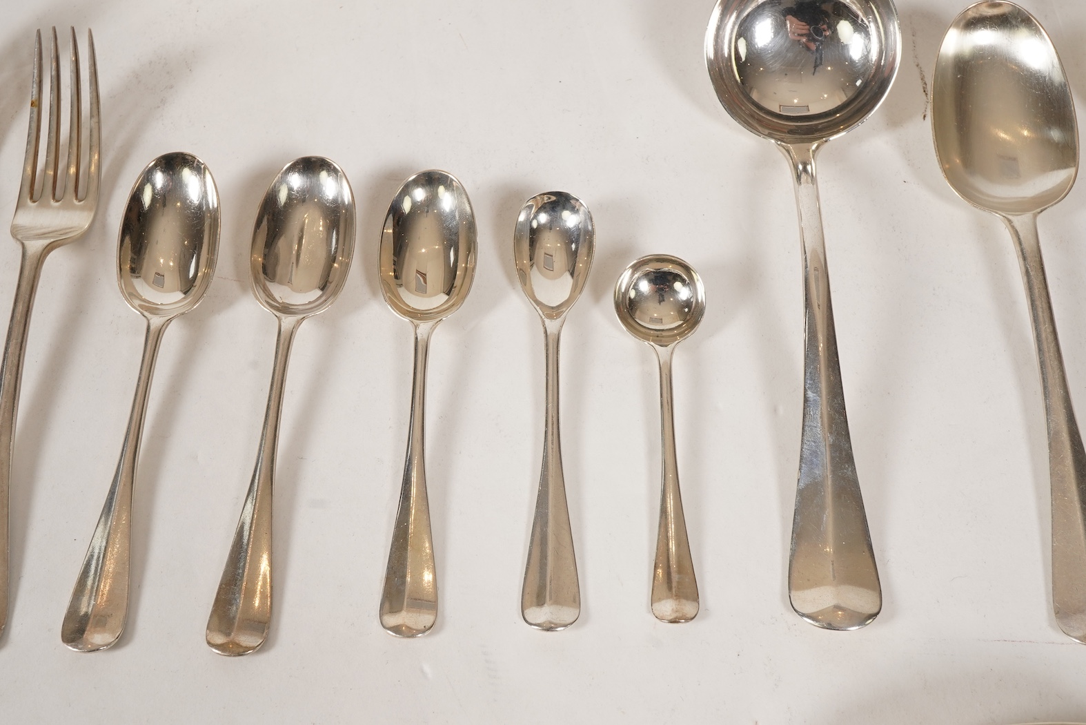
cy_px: 362
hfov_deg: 43.6
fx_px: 1358
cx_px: 543
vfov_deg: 29.9
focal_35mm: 45
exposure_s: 1/125
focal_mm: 30
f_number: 22
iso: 400
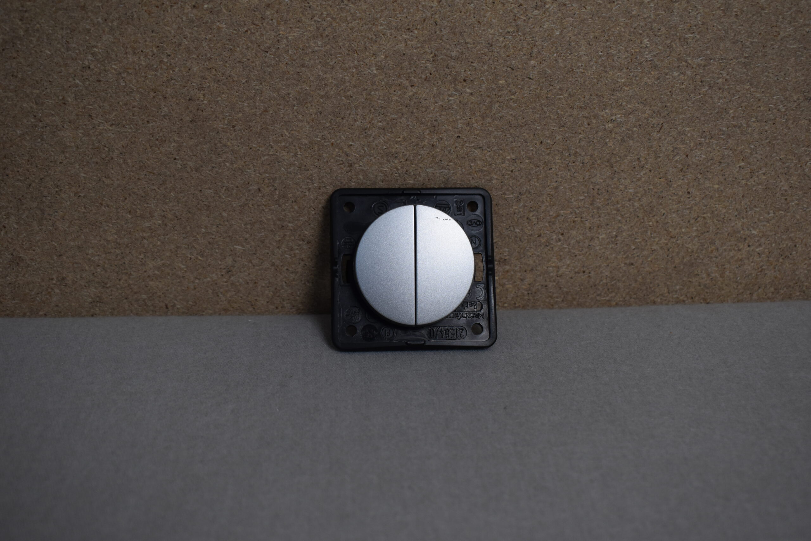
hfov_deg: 42.3
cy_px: 270
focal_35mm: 46
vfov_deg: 28.9
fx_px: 1048
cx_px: 406
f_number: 5
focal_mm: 31
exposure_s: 1/250
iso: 400
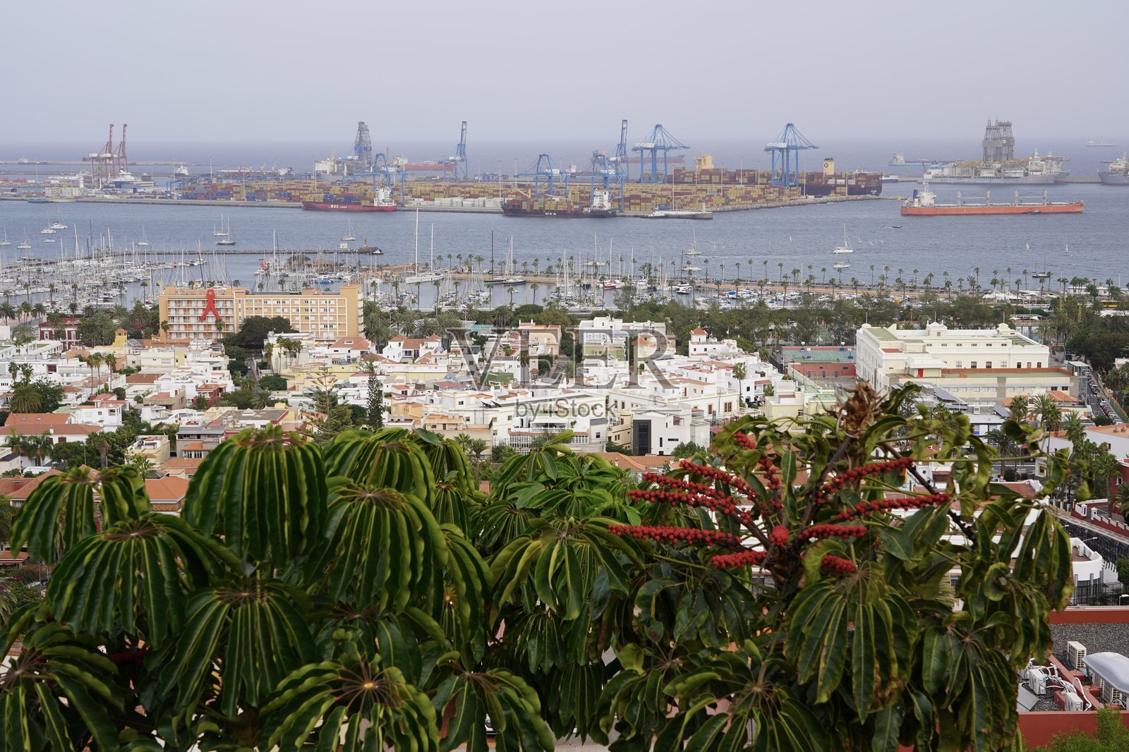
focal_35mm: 50
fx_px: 1568
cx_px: 564
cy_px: 376
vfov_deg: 27.0
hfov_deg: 39.6
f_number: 9
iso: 100
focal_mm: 50
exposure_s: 1/125
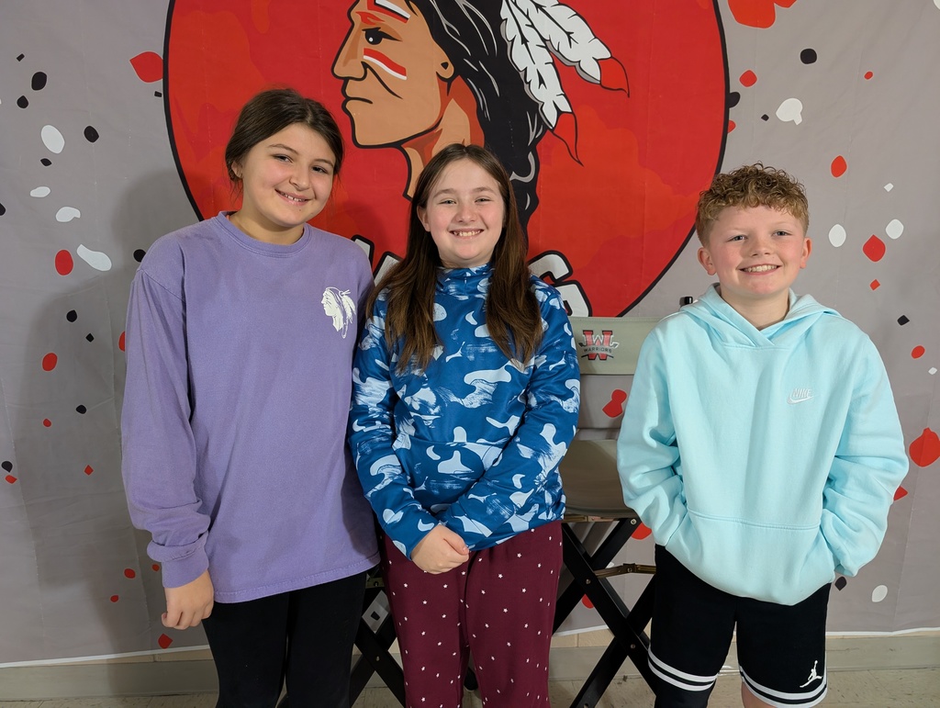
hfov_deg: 71.5
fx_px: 653
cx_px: 470
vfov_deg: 56.9
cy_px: 354
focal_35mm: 24
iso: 220
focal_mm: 6.9
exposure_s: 1/24
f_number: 1.68
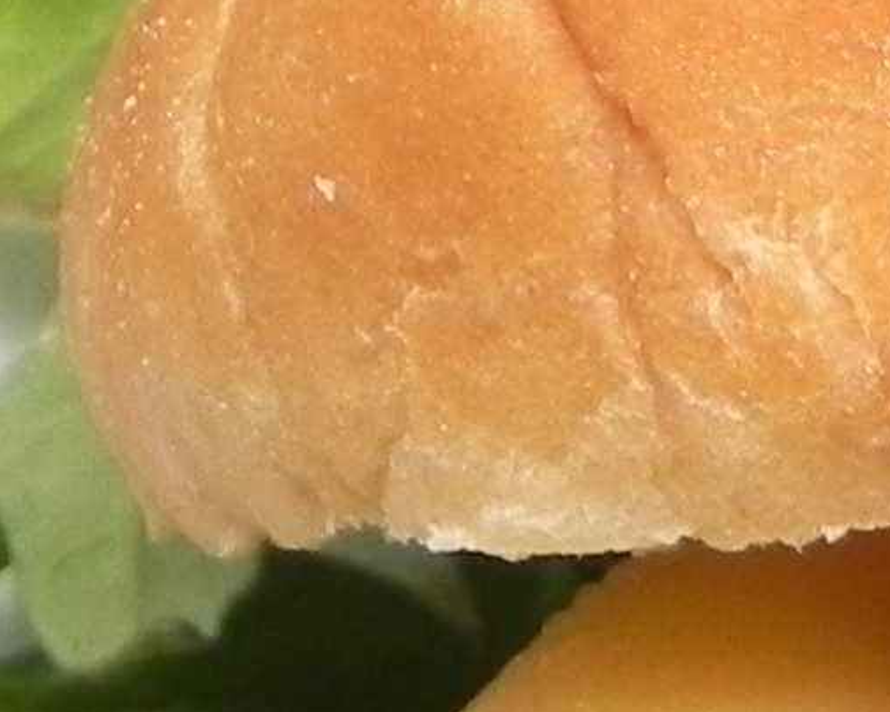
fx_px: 6136
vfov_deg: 6.6
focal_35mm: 233
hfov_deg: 7.9
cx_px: 1889
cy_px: 424
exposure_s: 1/32
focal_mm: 5.9
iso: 160
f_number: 2.8
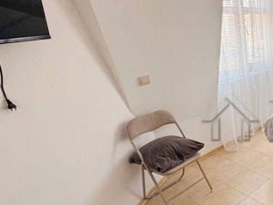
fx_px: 244
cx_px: 289
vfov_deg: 45.1
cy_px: 125
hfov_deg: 46.1
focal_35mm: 31
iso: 80
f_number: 2.2
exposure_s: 1/99
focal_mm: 2.22
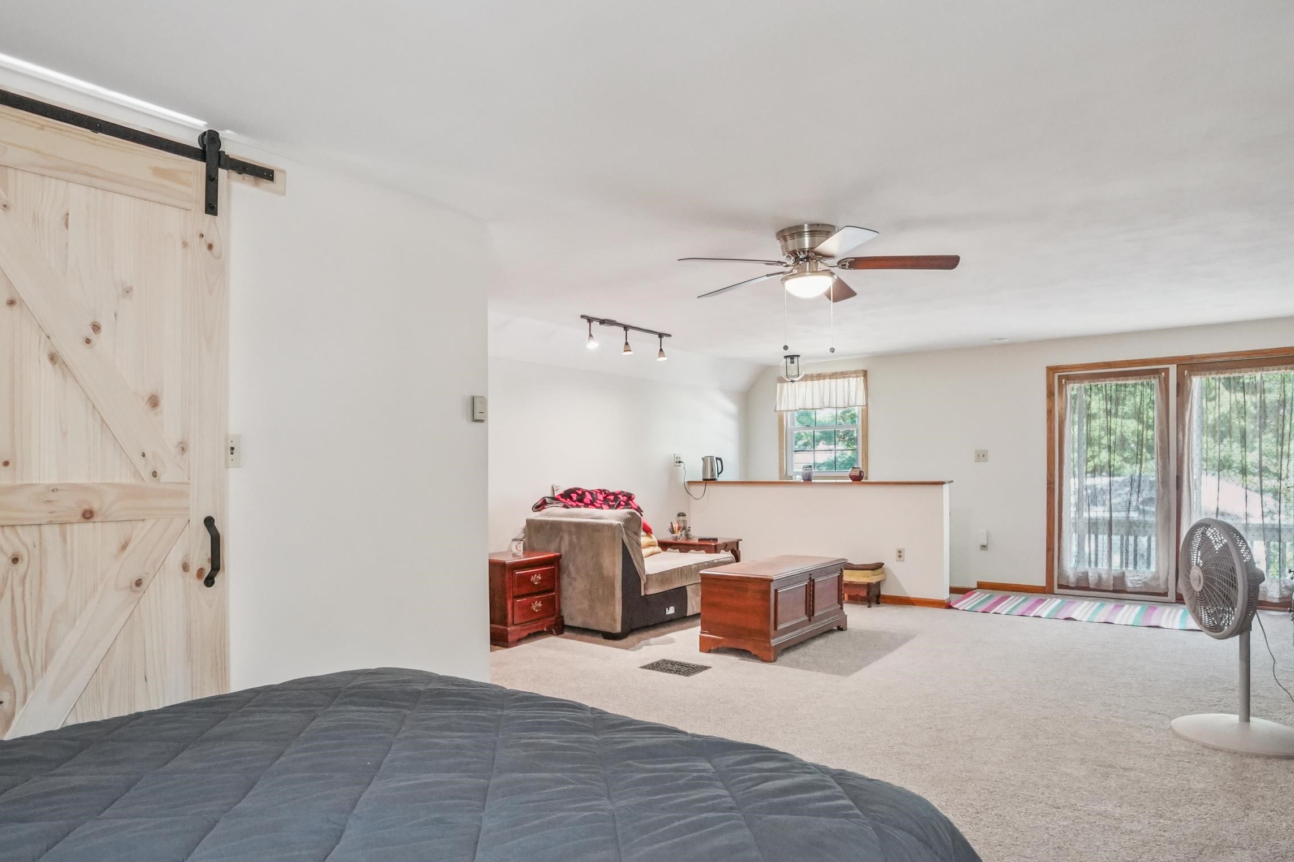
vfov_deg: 59.4
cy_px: 465
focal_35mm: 21
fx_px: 755
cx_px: 575
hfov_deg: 80.9
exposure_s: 1/30
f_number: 8
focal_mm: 16
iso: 4000
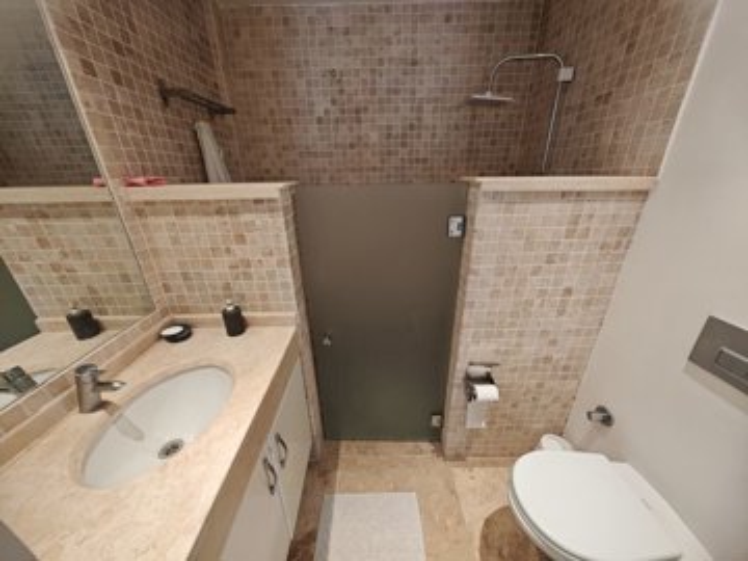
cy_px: 280
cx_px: 374
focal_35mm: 12
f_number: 1.8
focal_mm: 2.03
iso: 160
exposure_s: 1/33.3
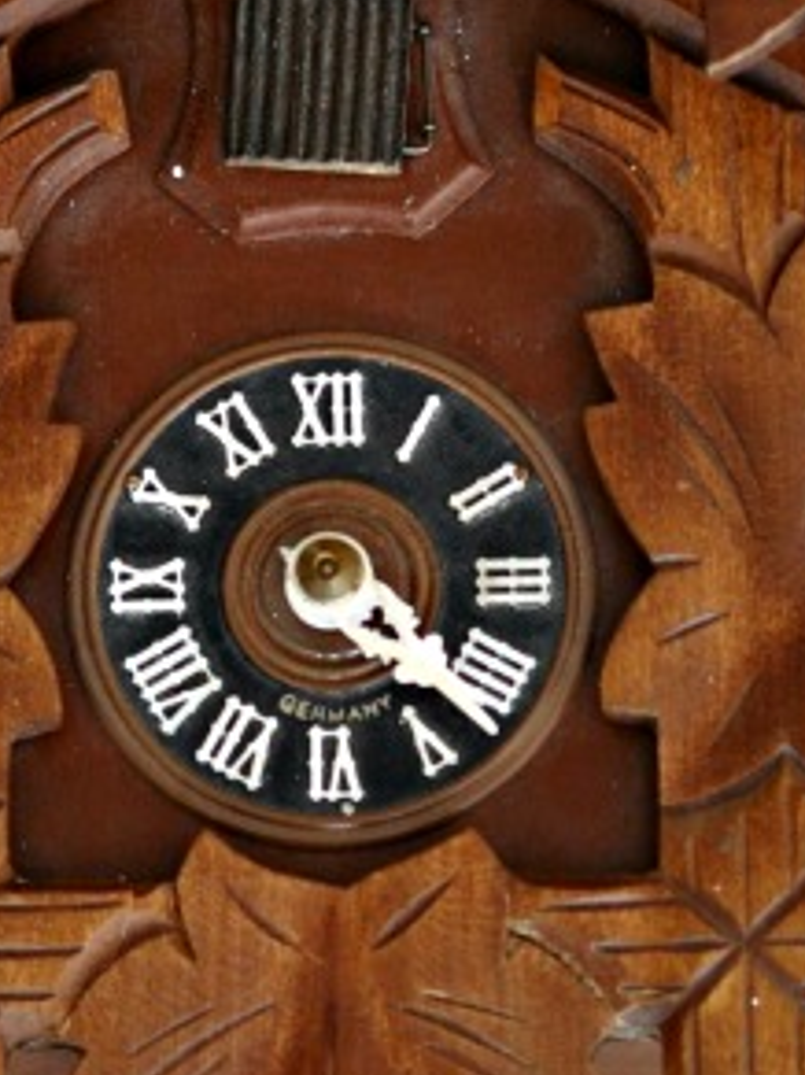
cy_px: 979
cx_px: 439
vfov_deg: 7.6
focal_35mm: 261
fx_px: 8099
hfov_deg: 5.7
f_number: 2.8
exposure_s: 1/80
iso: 800
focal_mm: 50
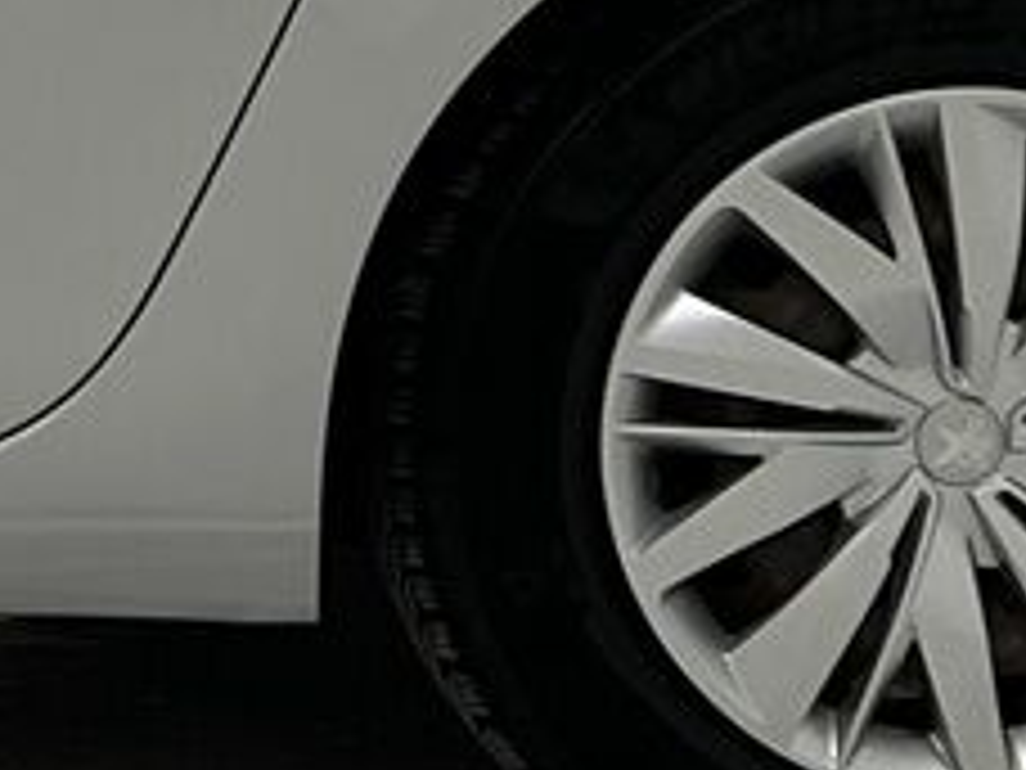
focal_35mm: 195
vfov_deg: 7.5
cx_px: -1100
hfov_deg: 9.4
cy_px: -257
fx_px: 5780
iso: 125
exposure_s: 1/100
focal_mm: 5.7
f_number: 1.5
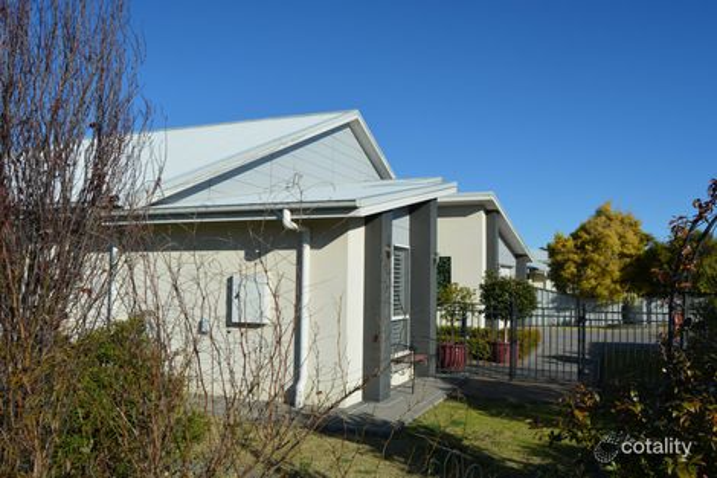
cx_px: 358
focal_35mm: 27
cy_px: 239
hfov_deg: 67.4
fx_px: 538
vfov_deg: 47.9
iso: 100
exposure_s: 1/320
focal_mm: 18
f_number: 9
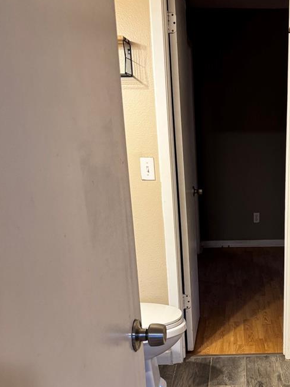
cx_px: 262
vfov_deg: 41.7
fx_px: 492
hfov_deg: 31.3
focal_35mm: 44
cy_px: 291
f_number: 1.78
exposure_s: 1/60
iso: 400
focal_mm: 6.76
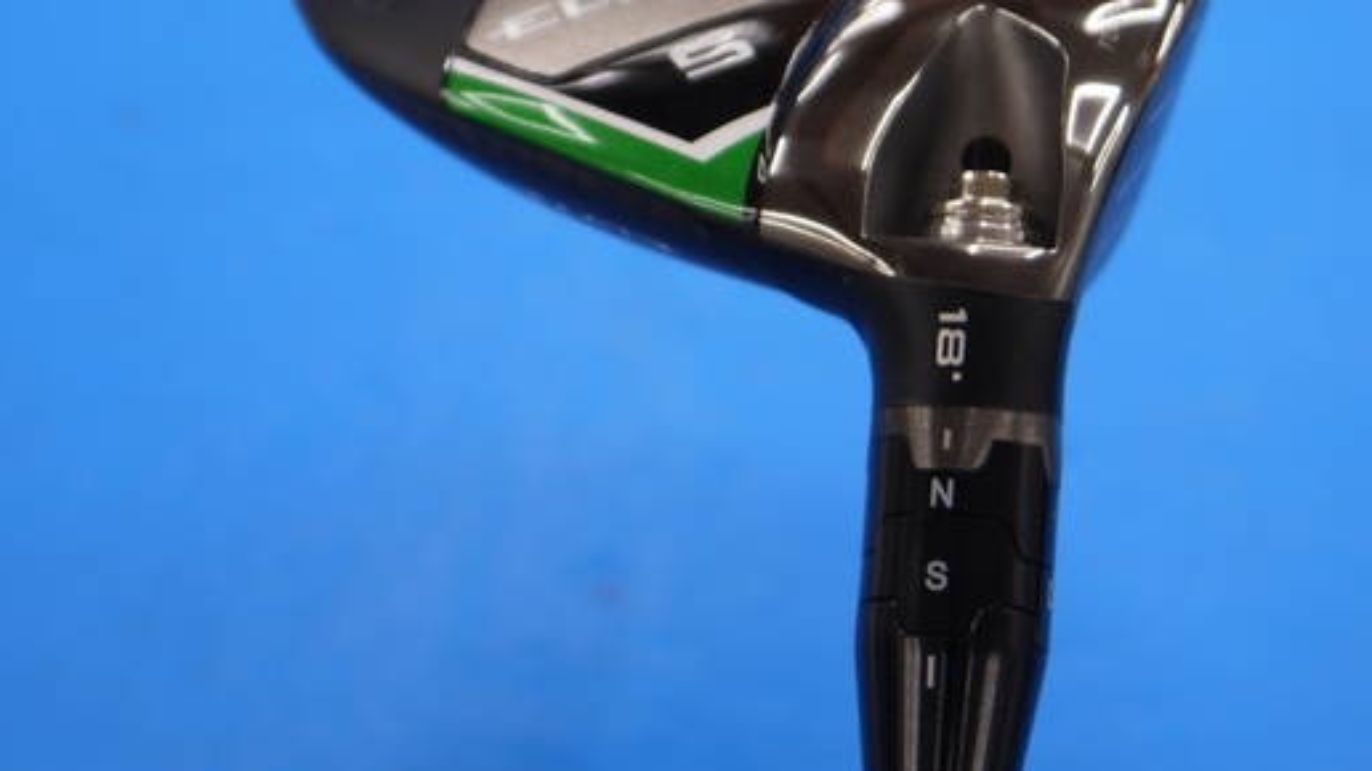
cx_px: 758
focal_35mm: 100
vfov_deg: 12.1
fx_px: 3637
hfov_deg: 21.4
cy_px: 340
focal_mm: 37
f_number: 5.4
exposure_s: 1/80
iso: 320
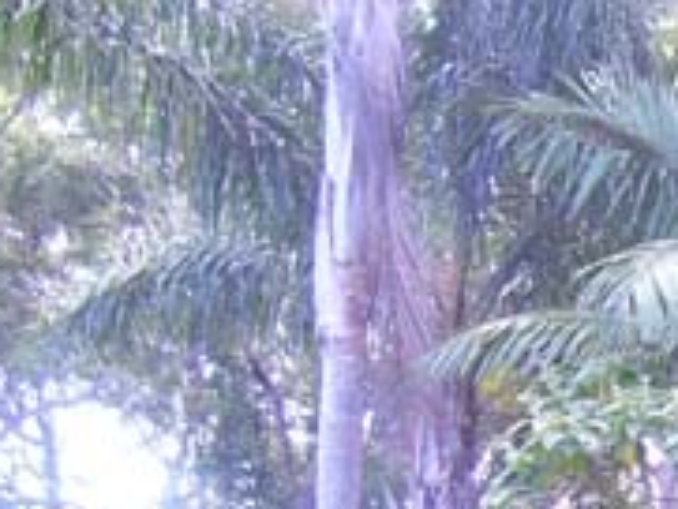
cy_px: 715
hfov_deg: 14.8
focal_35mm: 120
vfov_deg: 11.9
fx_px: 2352
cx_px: 1116
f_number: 2.7
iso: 80
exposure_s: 1/90
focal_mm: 5.6
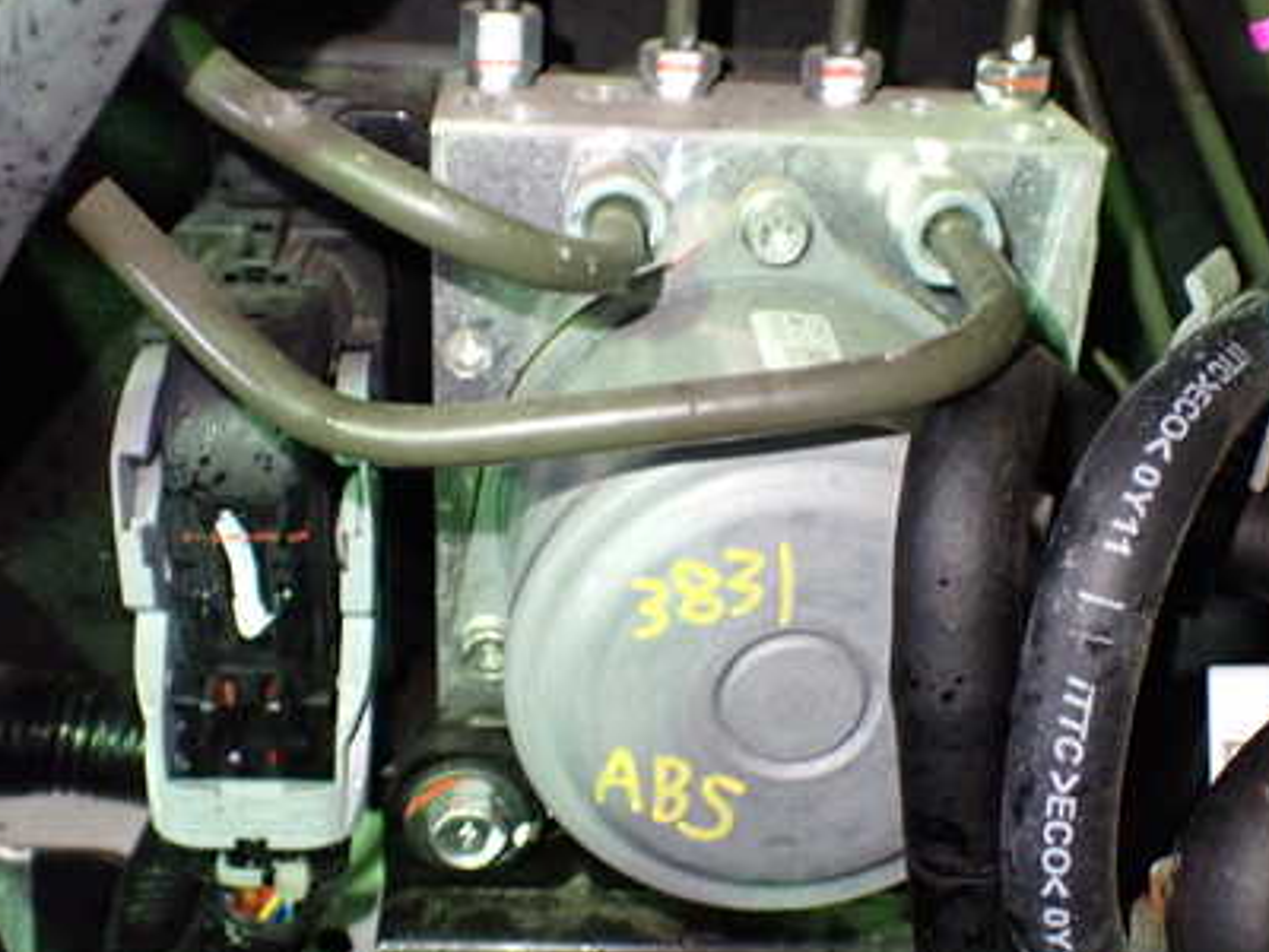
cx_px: 695
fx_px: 1650
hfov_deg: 42.0
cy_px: 520
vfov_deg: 32.2
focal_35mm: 45
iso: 800
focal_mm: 5.4
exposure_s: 1/50
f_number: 2.3
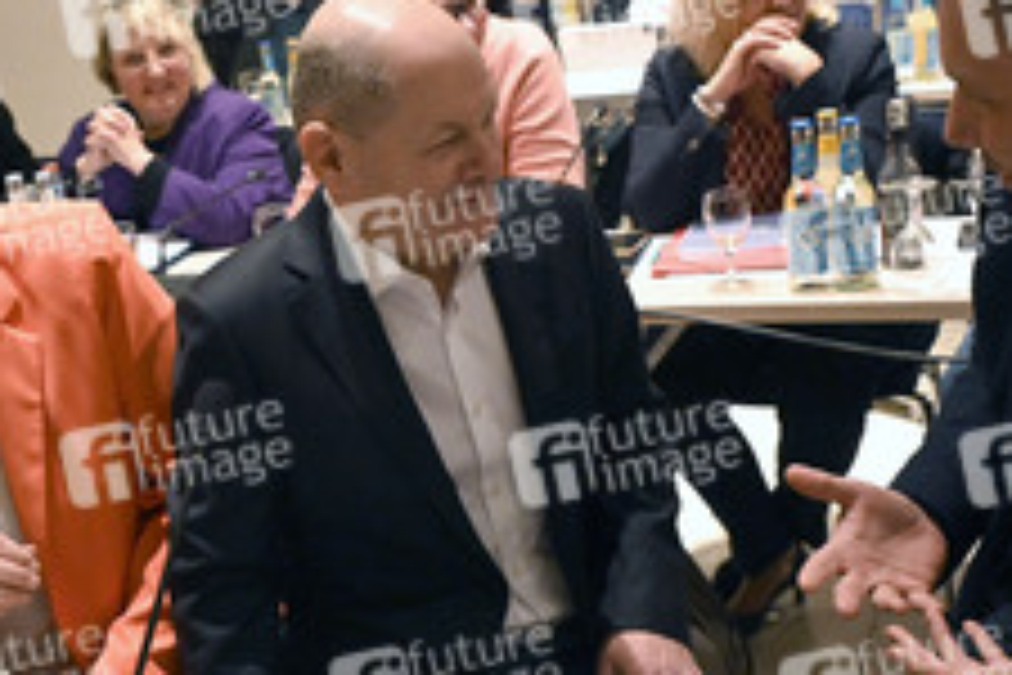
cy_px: 342
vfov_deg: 28.1
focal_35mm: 48
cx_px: 506
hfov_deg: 41.1
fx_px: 1349
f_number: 4
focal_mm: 24
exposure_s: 1/400
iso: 6400
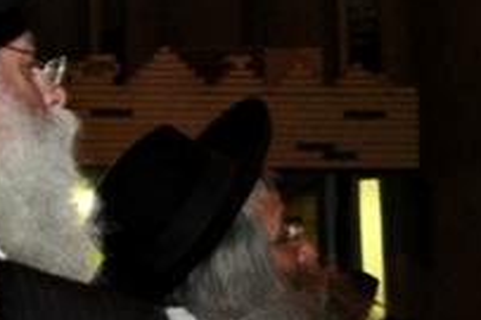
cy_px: 149
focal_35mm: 205
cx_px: -718
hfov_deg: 9.0
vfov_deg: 6.7
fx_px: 2730
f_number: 4
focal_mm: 27
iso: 800
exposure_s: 1/60
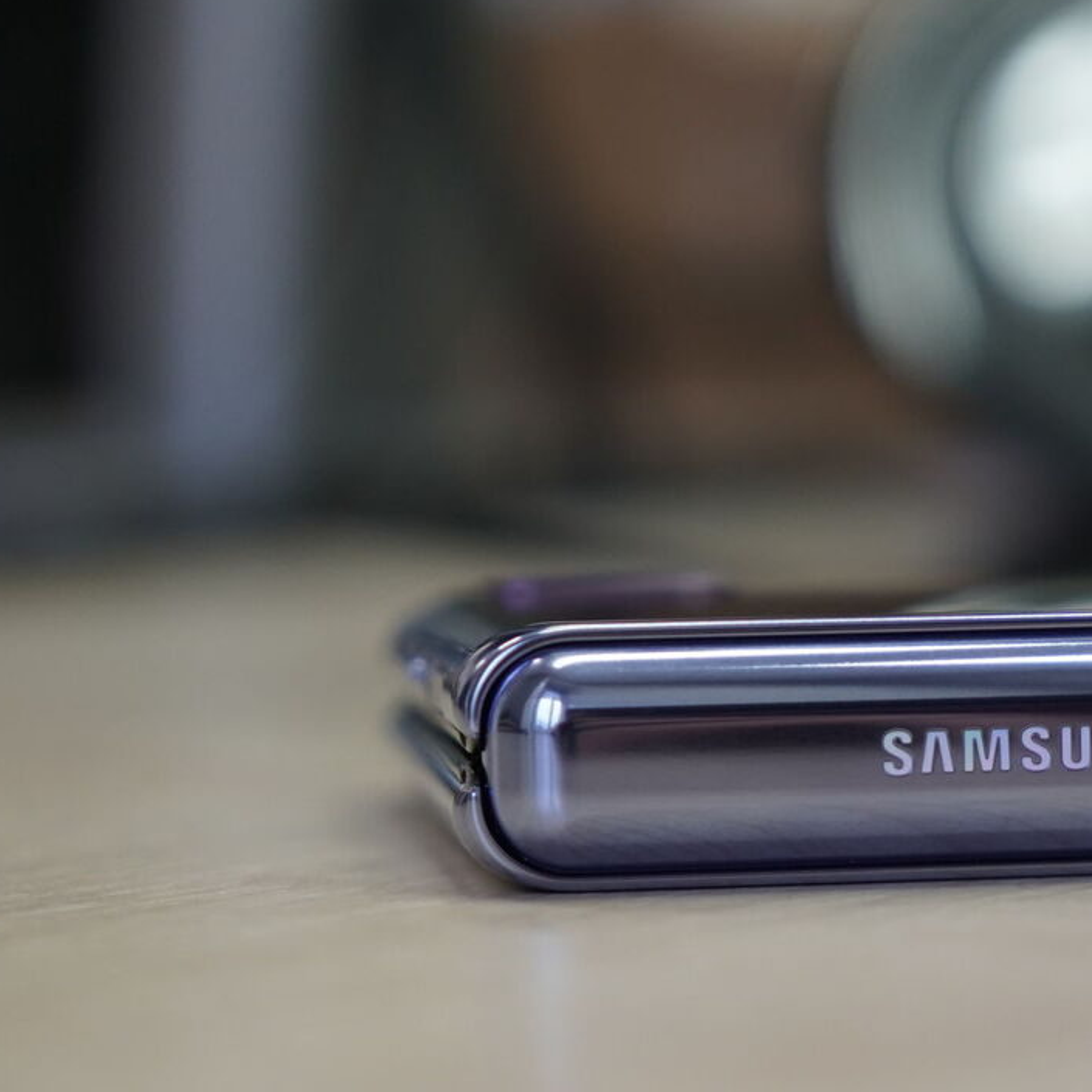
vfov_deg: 10.8
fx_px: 5782
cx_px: 1021
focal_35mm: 162
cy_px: 561
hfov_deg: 10.7
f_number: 4
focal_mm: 70
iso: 1250
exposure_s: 1/100
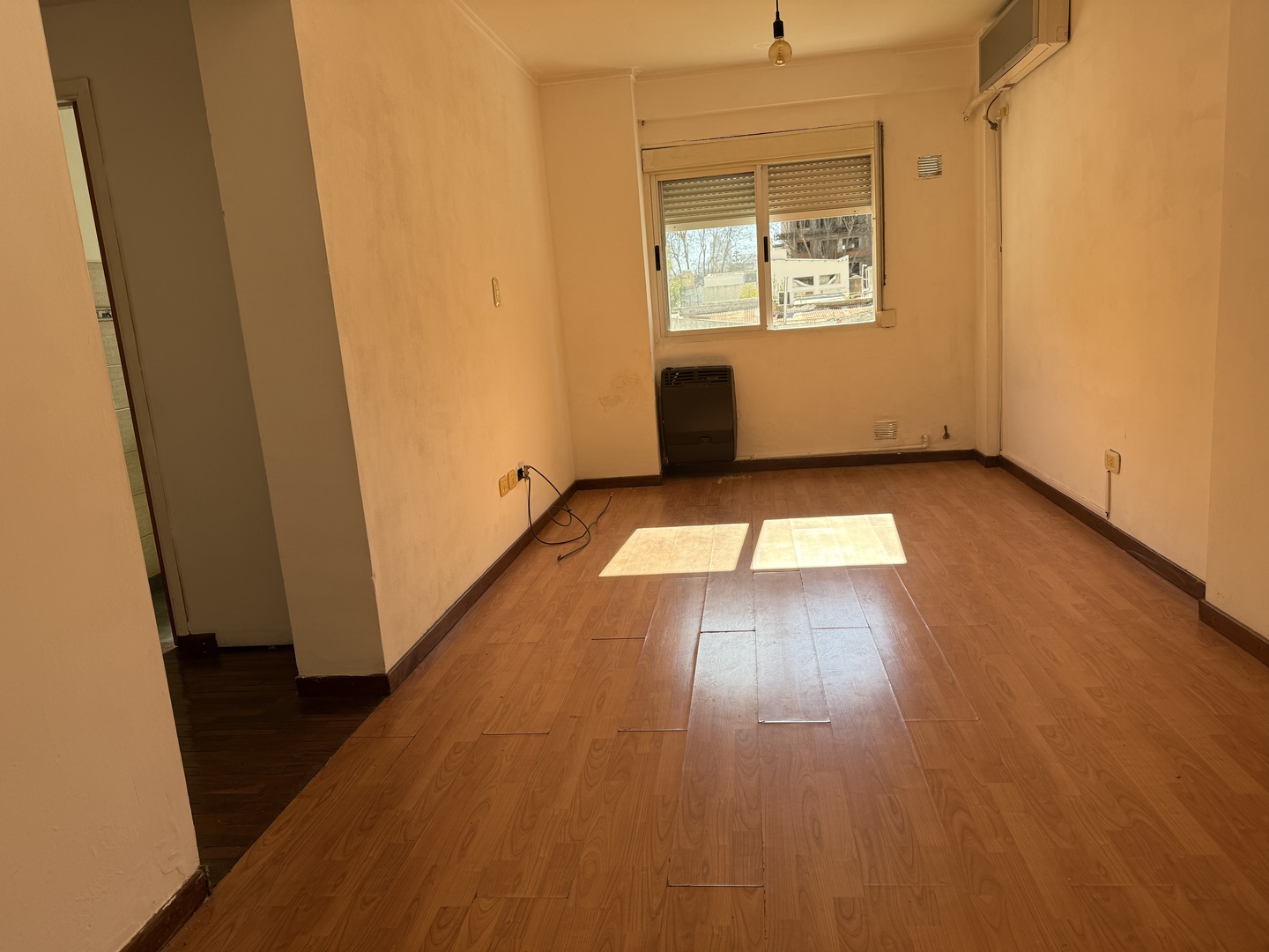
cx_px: 634
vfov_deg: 56.8
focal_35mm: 24
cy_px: 476
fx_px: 880
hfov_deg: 71.6
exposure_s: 1/476
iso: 100
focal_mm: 6.76
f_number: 1.78
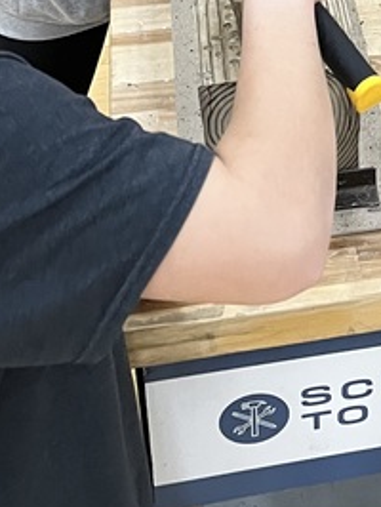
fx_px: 1465
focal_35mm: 100
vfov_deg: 17.8
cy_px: -229
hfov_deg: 14.3
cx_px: 482
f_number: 1.6
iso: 250
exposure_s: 1/60
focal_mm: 5.1
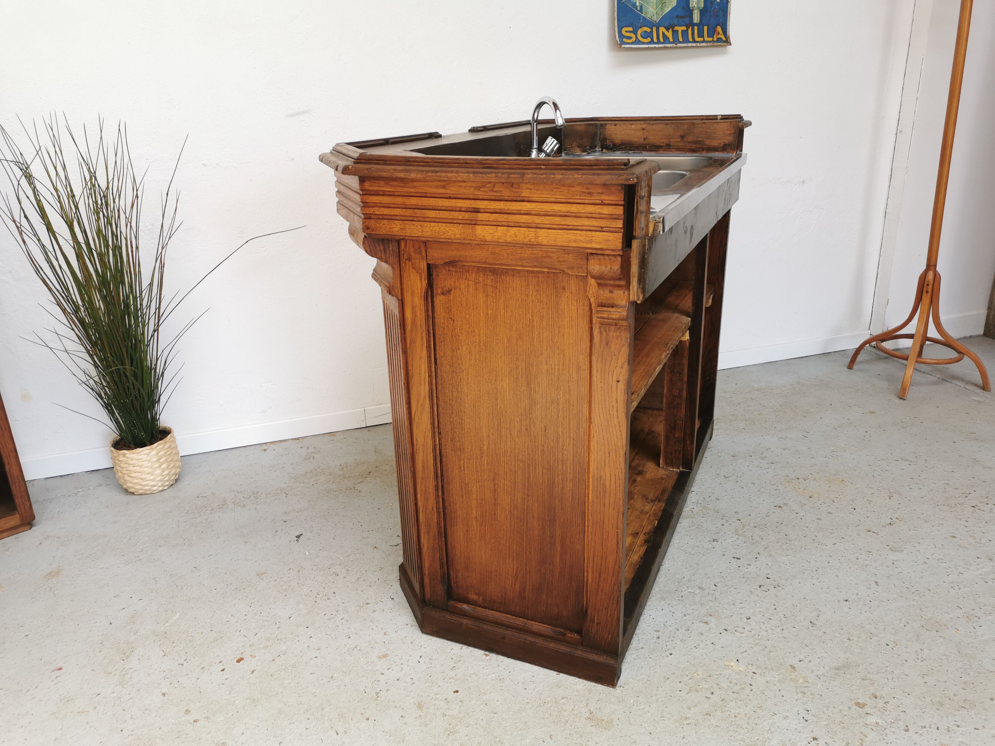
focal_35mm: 27
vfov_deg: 51.4
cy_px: 373
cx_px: 498
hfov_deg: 65.3
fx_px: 776
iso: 80
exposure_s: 1/100
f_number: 1.8
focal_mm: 5.58
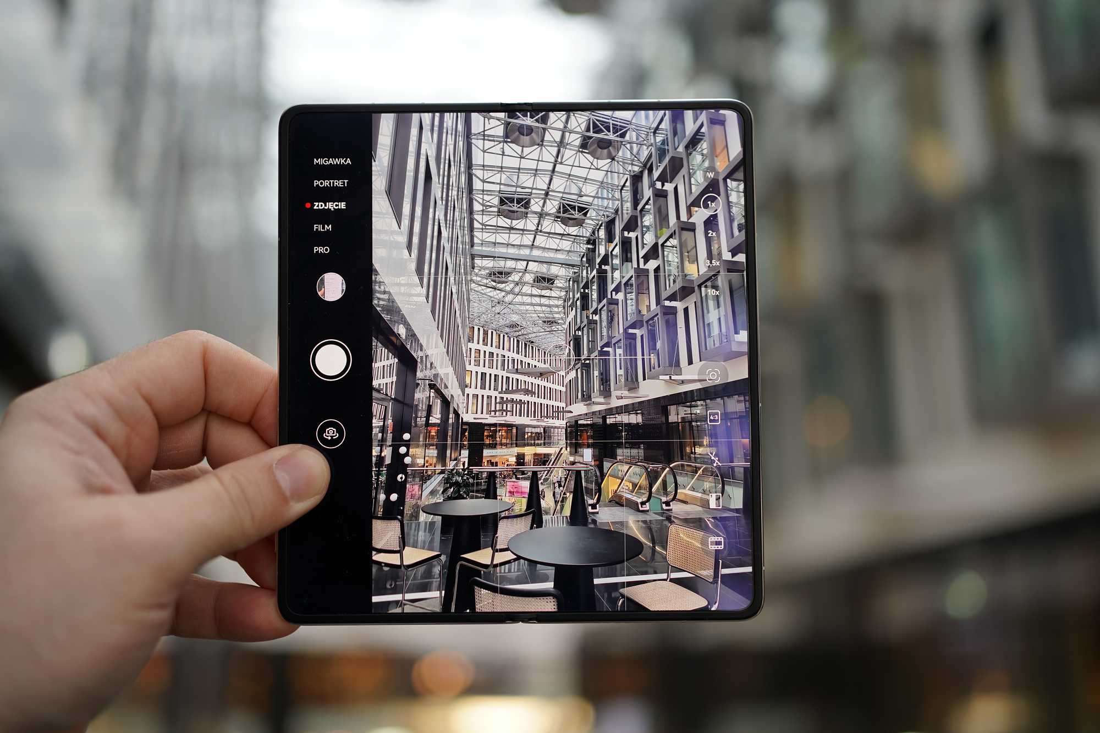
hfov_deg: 54.4
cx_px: 550
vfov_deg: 37.8
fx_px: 1069
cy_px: 366
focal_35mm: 35
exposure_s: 1/40
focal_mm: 35
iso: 125
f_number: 2.2
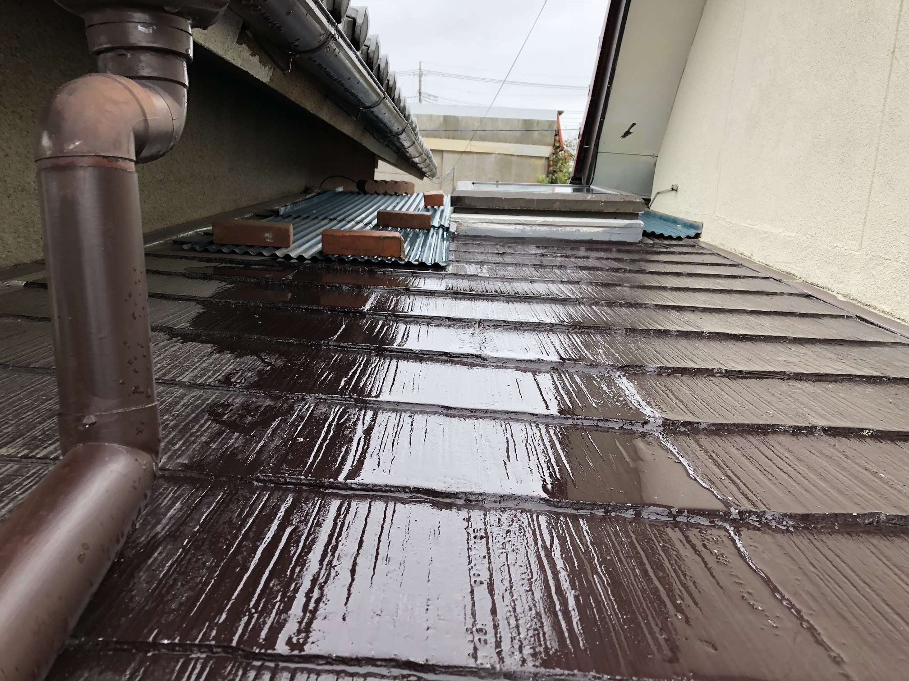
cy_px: 340
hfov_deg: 61.7
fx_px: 762
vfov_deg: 48.2
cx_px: 454
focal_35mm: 29
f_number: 1.8
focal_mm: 3.99
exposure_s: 1/120
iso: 32
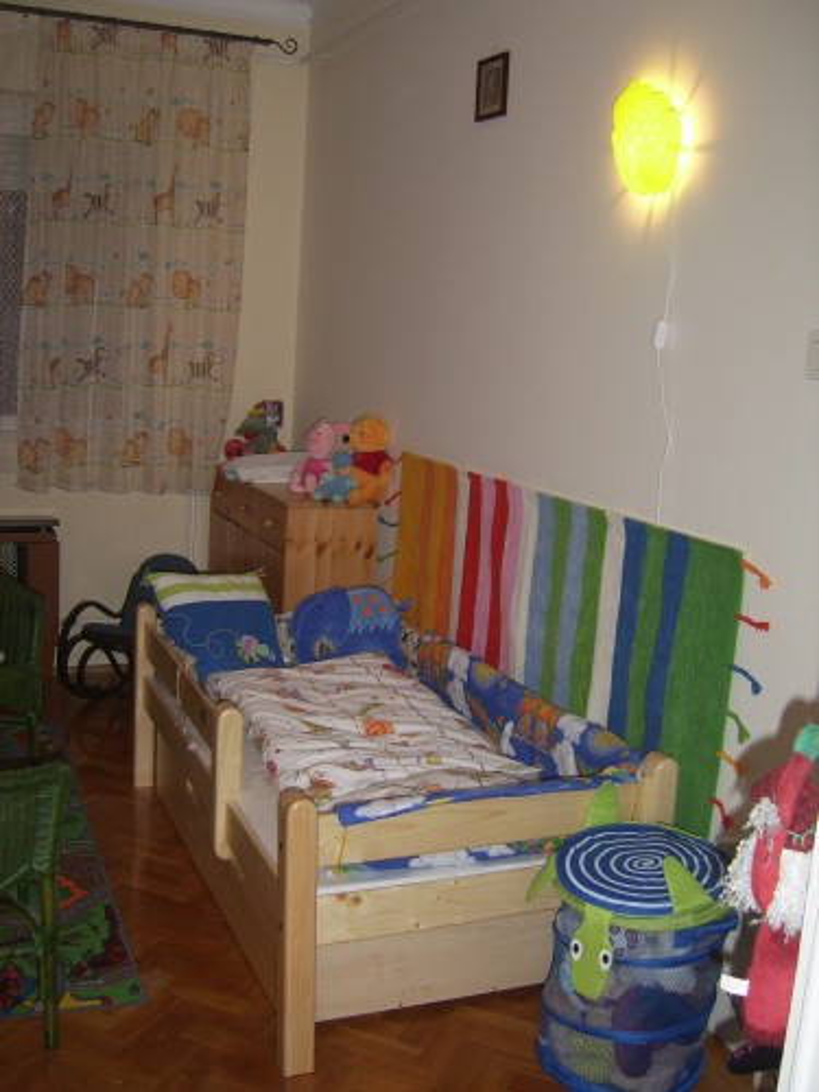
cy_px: 546
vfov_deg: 49.0
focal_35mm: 38
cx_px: 410
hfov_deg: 37.7
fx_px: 1199
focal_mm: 7.8
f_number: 2.8
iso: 100
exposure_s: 1/30
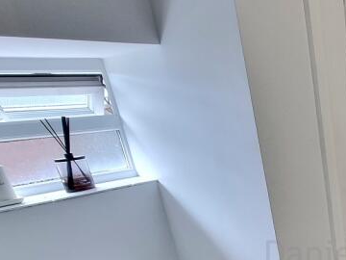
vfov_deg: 35.0
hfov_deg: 40.3
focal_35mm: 37
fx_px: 370
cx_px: 383
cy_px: 261
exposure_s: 1/50
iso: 50
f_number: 2.2
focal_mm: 2.2
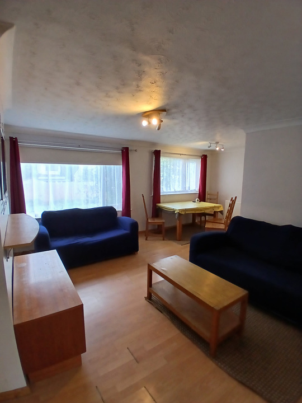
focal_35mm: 17
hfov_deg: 74.7
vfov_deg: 91.0
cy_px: 202
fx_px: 198
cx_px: 151
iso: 64
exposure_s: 1/50
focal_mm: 1.4
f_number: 2.2
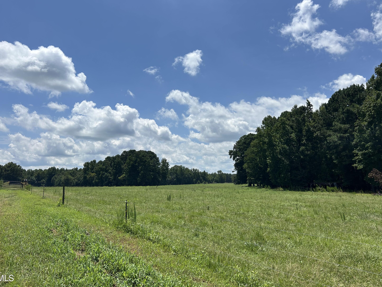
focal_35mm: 27
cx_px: 190
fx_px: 298
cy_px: 143
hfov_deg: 65.3
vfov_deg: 51.4
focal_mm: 5.7
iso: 50
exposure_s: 1/8696
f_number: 1.5
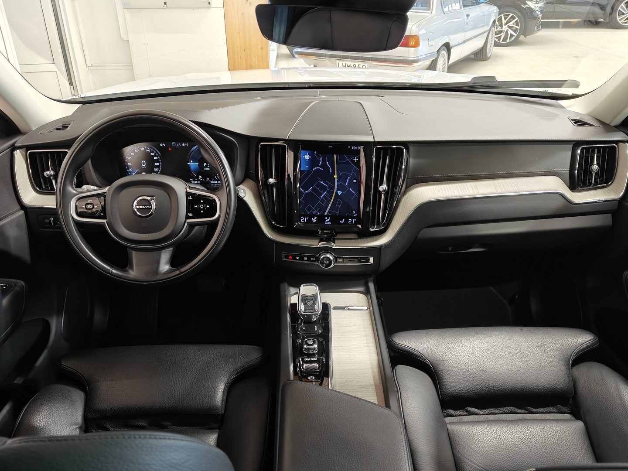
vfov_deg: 48.2
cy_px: 236
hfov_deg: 61.7
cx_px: 314
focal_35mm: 29
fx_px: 526
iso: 160
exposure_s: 1/37
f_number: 1.8
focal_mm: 5.59
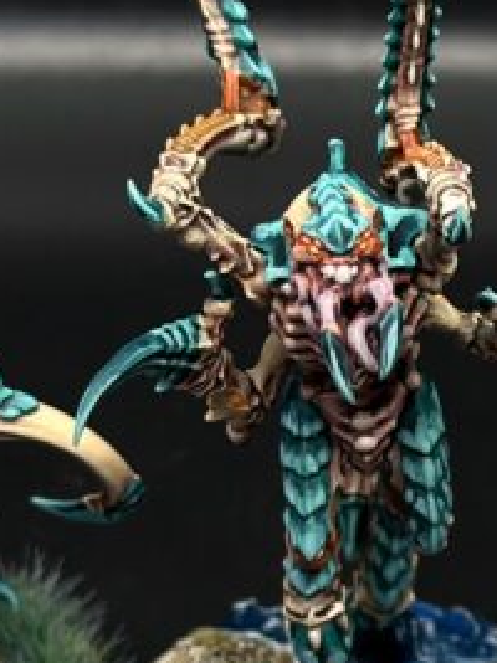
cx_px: 343
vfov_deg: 10.7
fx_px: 3525
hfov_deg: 8.1
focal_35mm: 184
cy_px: 422
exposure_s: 1/377
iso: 80
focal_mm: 6.86
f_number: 1.78
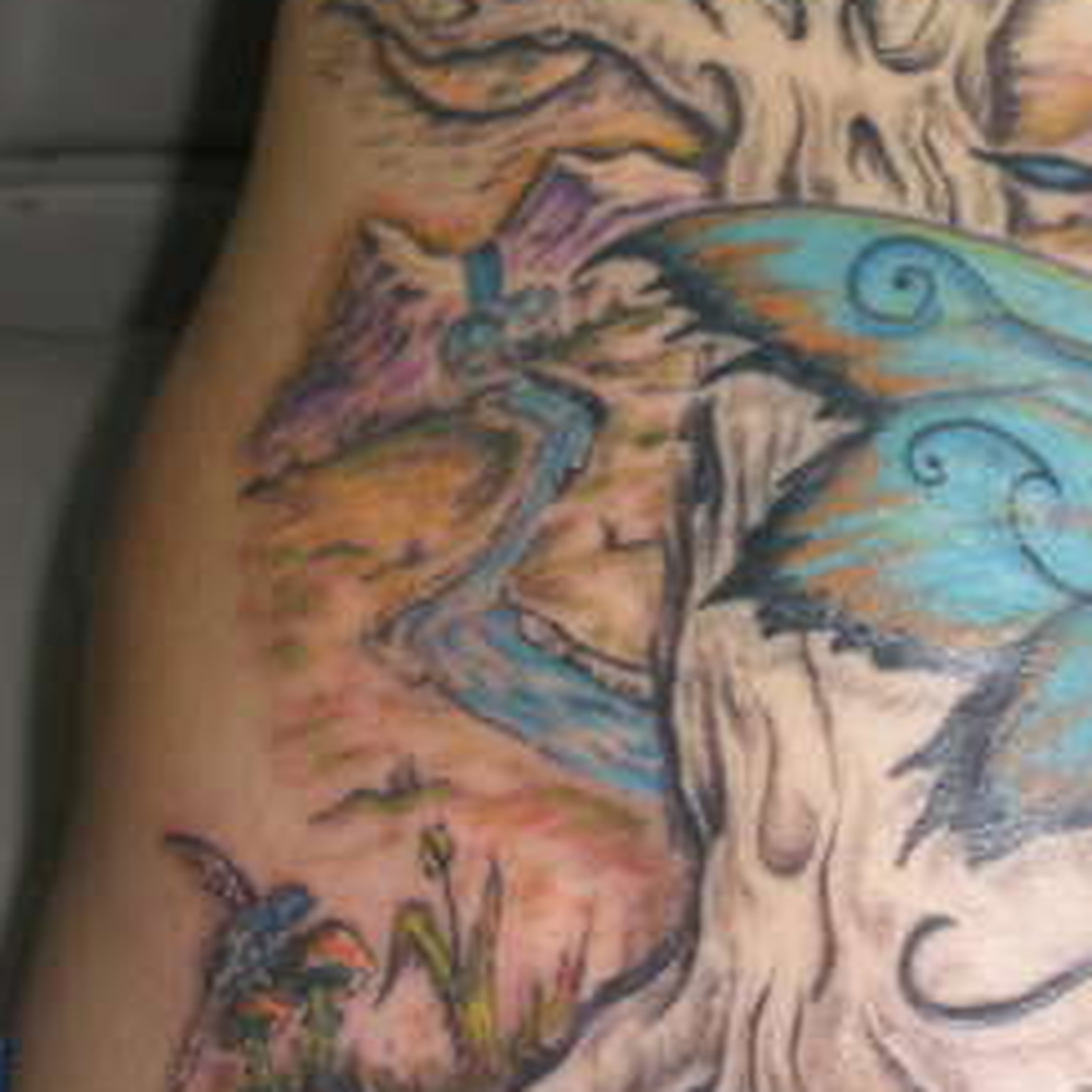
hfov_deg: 21.9
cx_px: 860
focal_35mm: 78
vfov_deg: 22.2
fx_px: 2784
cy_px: 472
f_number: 3.5
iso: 160
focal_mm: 6.3
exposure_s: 1/30
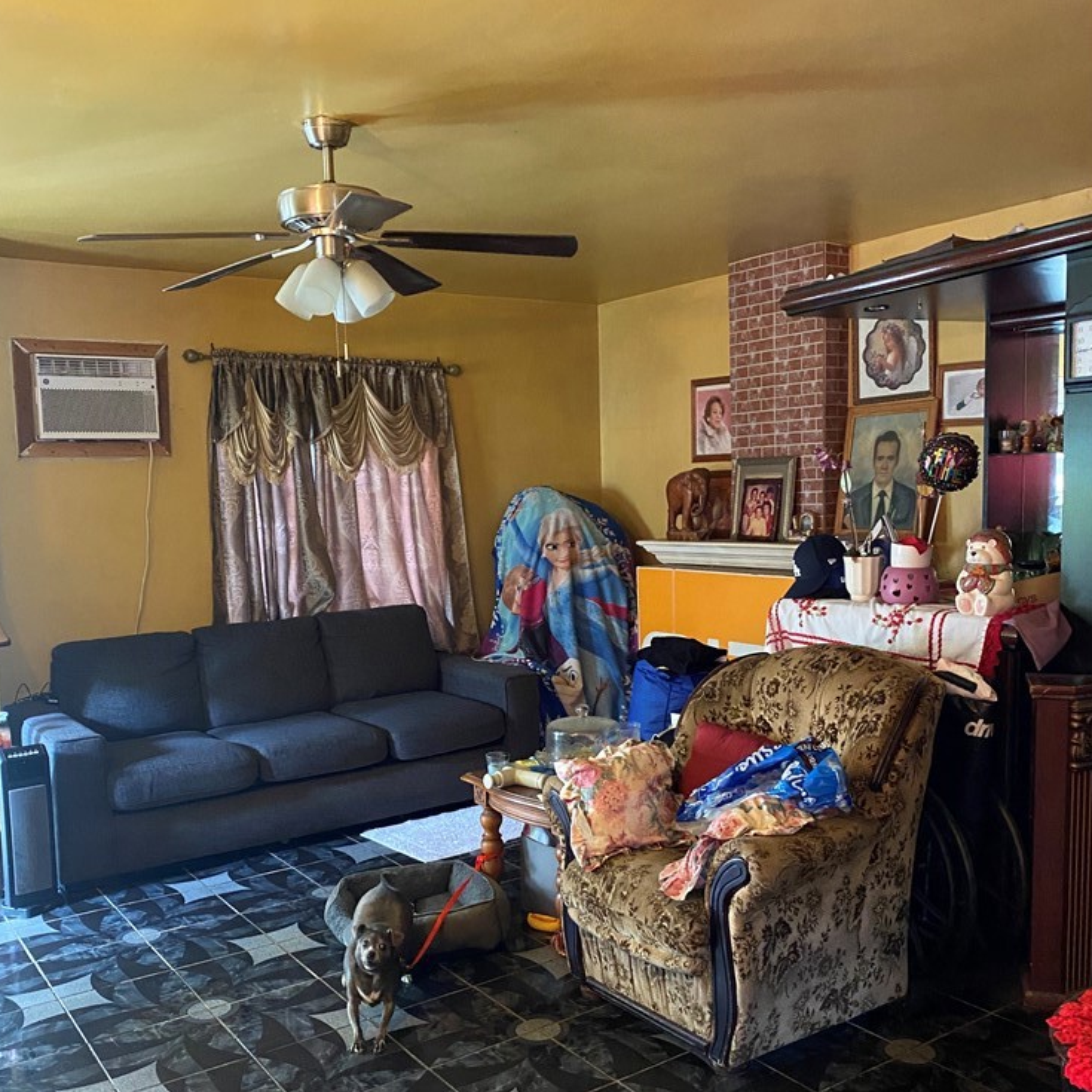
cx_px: 536
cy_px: 594
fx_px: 1142
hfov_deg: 51.1
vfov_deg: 51.0
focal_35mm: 32
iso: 400
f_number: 1.8
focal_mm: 4.25
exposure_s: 1/40
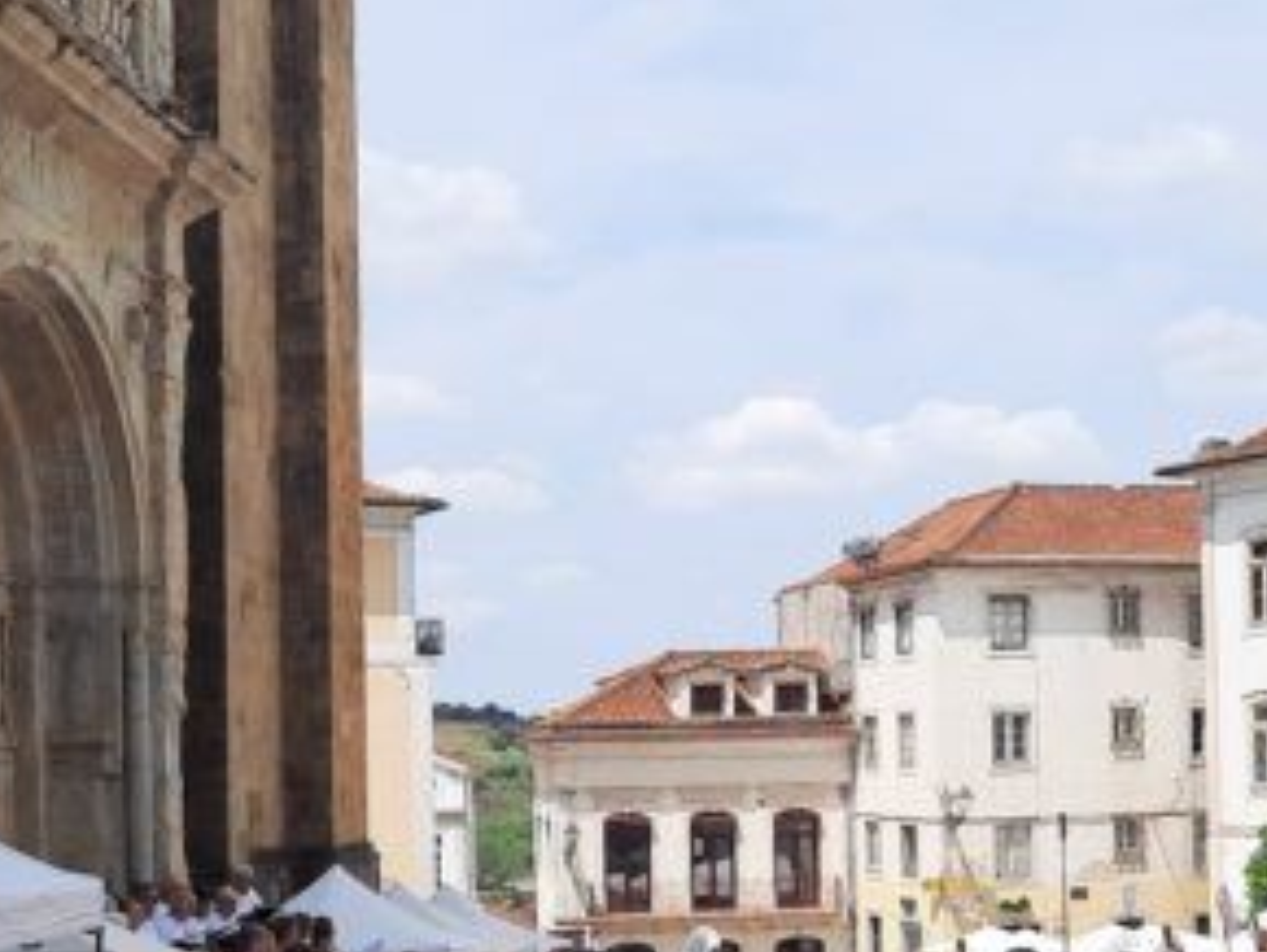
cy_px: 751
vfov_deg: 23.4
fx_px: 2271
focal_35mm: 62
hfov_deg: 31.2
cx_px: 612
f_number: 2
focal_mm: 4.6
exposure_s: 1/1302
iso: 32
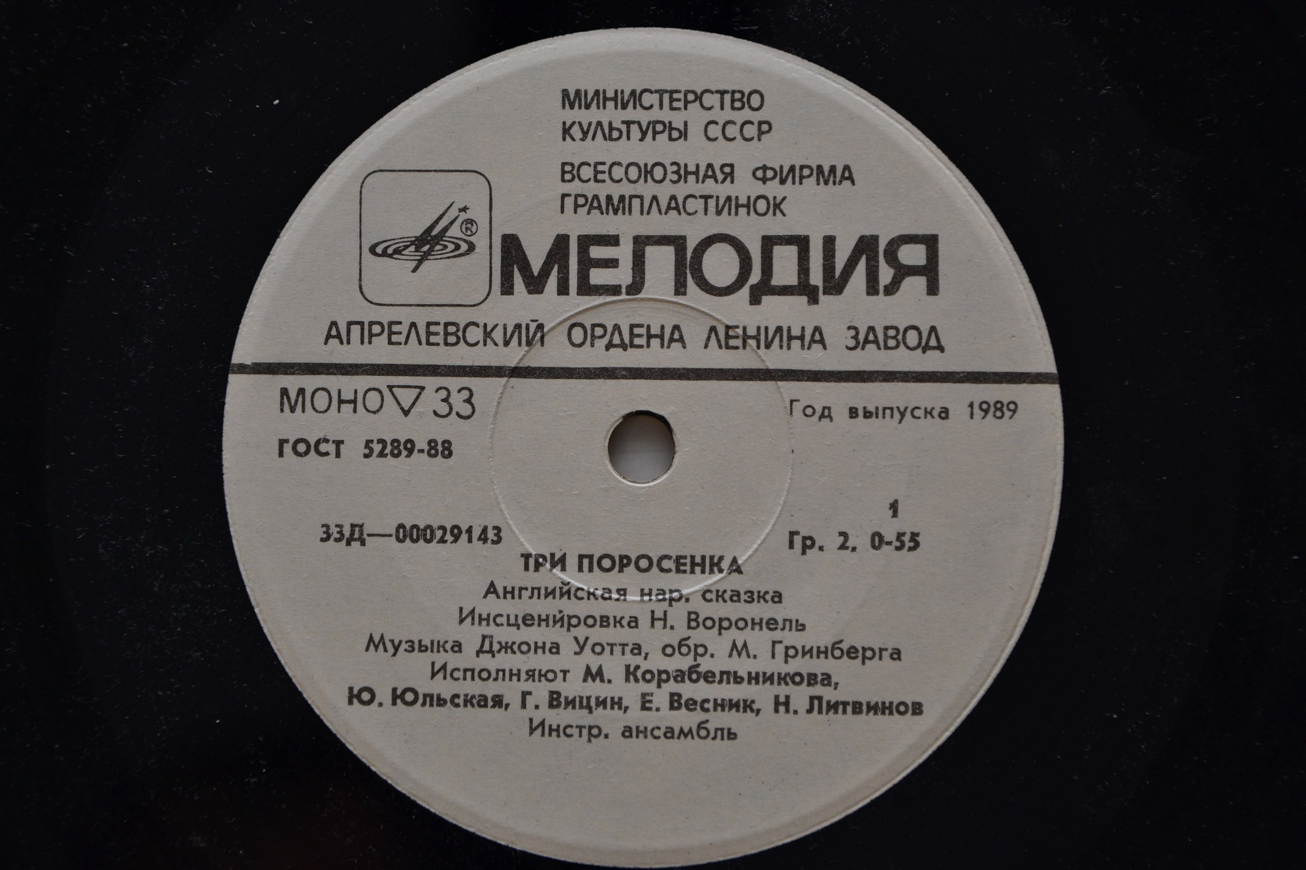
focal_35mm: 128
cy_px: 435
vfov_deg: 10.8
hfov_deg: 16.1
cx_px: 653
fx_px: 4625
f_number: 7.1
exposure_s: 1/200
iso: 400
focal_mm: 85
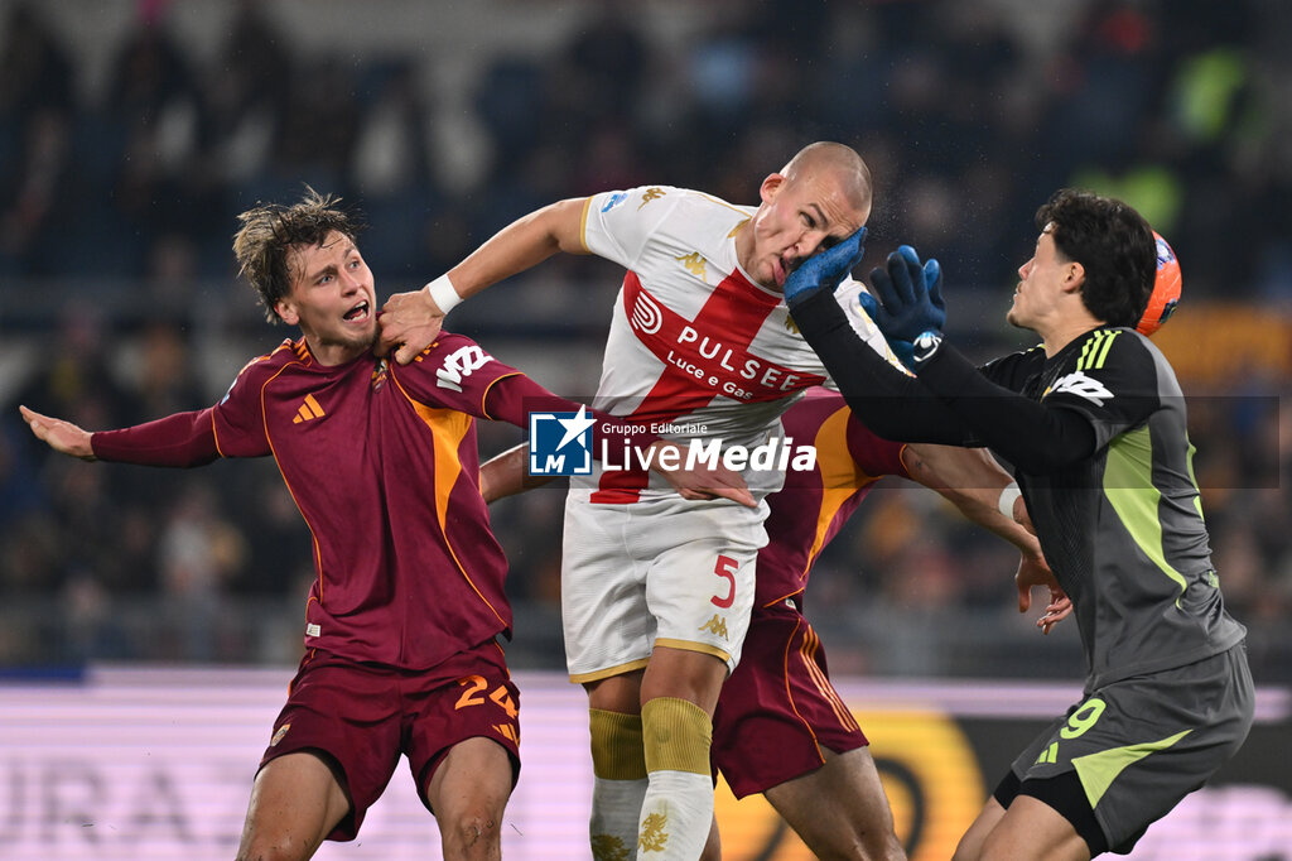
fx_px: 14350
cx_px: 646
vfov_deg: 3.4
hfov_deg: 5.2
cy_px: 430
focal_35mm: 400
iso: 1600
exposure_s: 1/2000
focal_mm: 400
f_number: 3.2
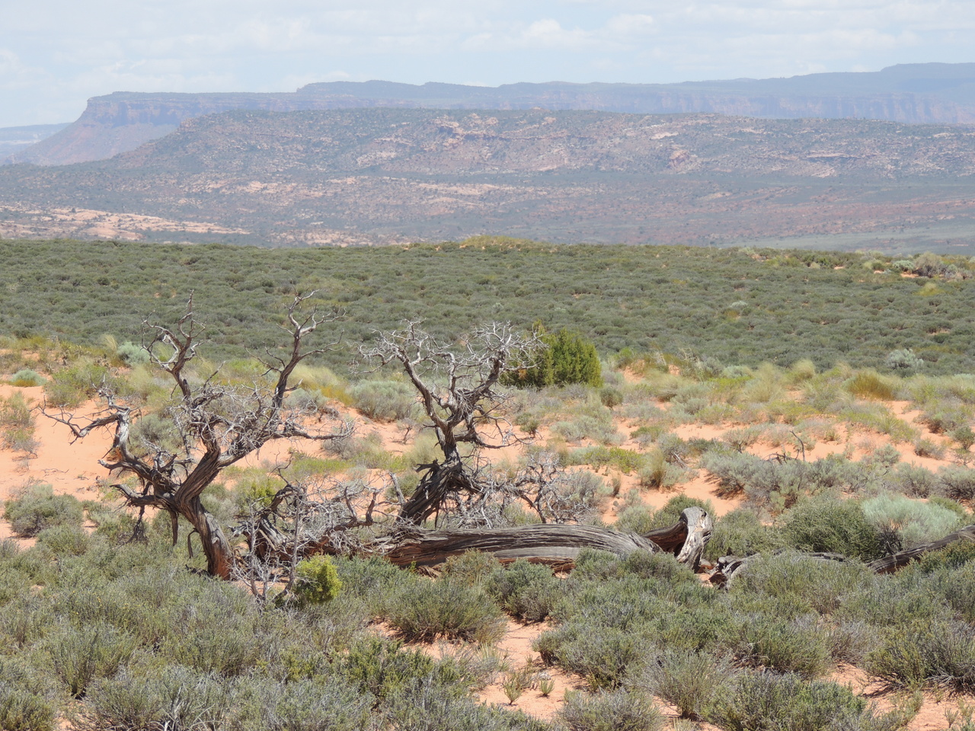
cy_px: 366
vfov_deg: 9.6
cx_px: 488
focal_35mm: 155
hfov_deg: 12.7
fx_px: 4366
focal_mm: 27.6
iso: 100
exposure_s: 1/500
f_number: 4.4
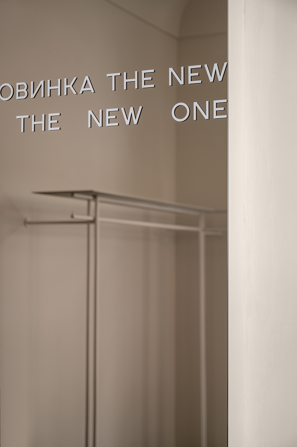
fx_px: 867
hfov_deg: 19.4
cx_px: 148
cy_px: 224
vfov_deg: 28.9
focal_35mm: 70
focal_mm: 70
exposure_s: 1/20
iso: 250
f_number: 6.3
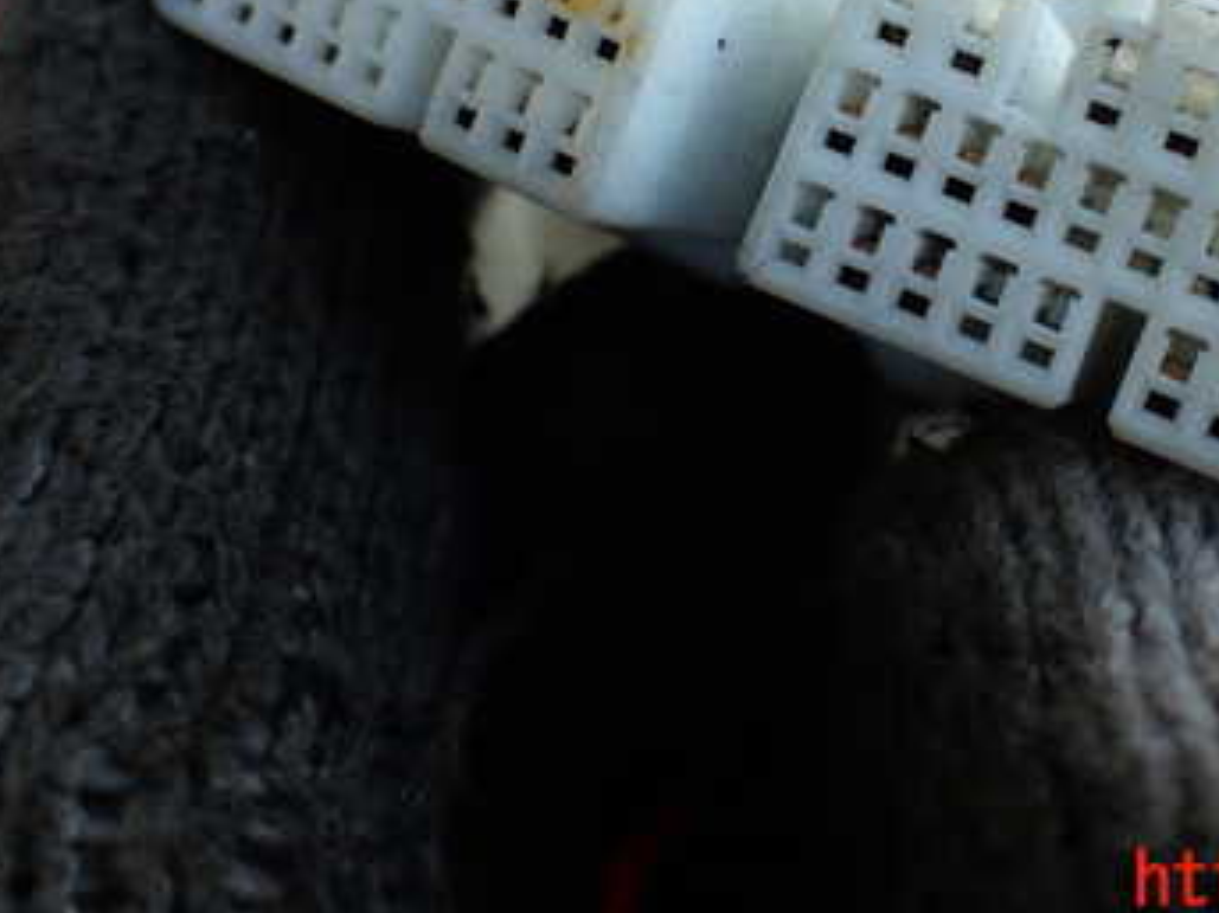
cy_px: 128
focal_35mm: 56
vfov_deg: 25.4
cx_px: 871
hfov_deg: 33.8
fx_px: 1971
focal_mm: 5.79
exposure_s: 1/125
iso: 100
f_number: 2.4
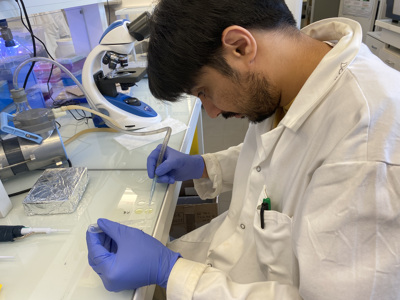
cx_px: 200
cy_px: 150
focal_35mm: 26
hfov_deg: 67.3
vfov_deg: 53.1
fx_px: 300
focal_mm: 4.25
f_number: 1.8
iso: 100
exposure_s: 1/100
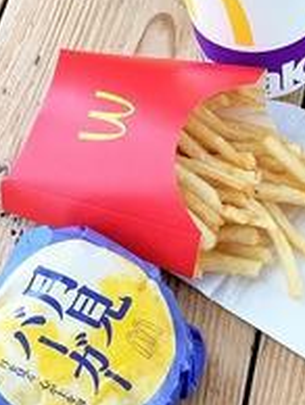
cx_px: 201
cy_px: 92
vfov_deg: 18.2
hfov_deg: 13.8
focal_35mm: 107
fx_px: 1254
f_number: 2.4
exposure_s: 1/60
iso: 200
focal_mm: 6
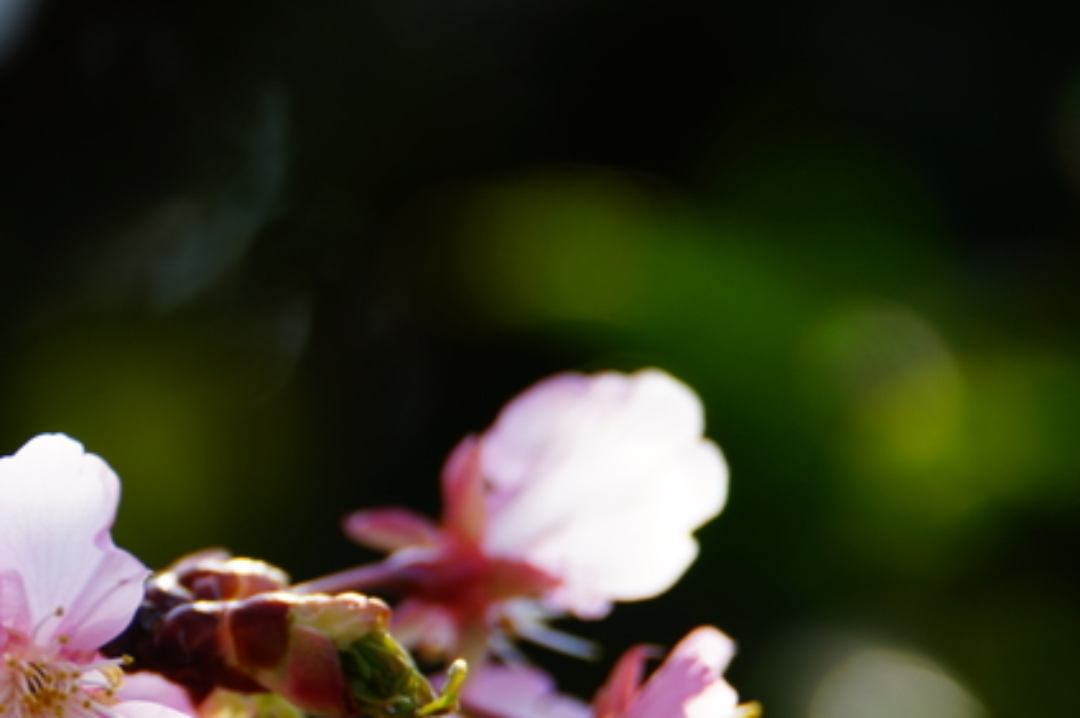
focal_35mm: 1450
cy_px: 504
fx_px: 43465
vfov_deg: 0.9
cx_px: -158
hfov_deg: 1.4
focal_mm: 600
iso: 100
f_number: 8
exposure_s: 1/90
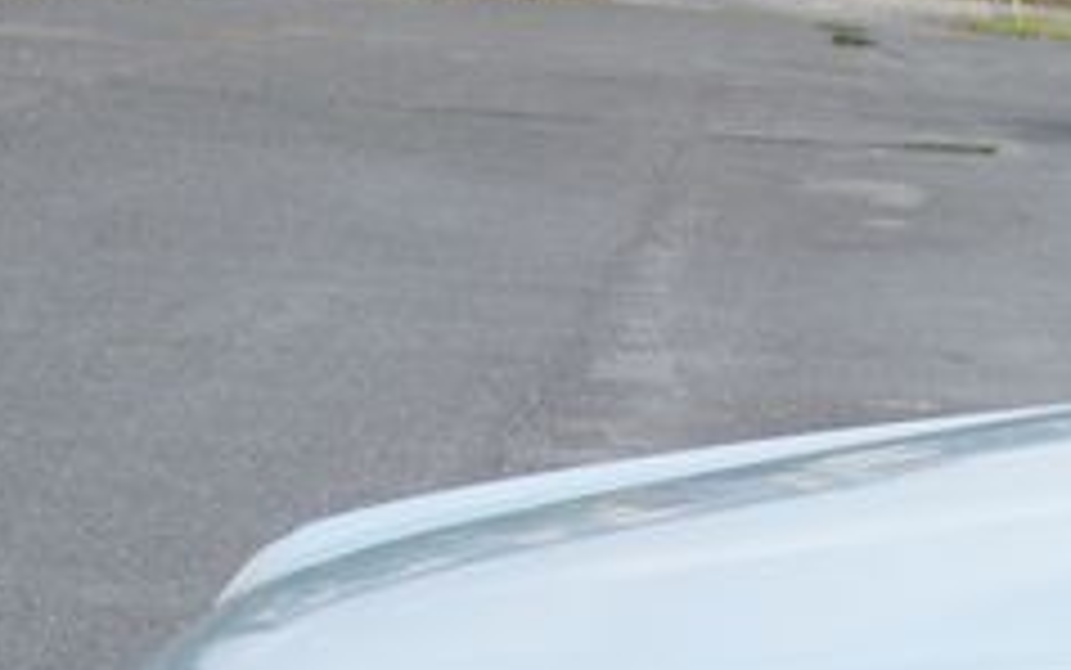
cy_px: 857
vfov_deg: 10.4
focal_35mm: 123
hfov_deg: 14.7
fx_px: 3592
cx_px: 1984
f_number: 2.2
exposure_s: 1/2000
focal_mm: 10.4
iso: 125
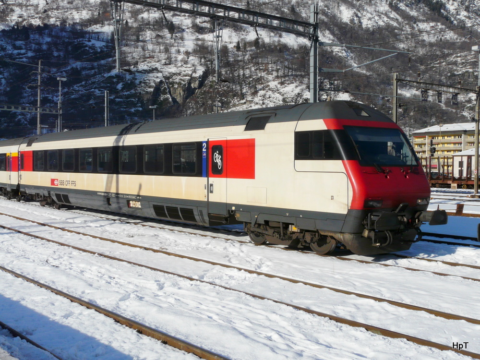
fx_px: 582
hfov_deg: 44.8
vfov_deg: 34.3
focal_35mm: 42
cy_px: 180
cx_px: 240
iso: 100
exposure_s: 1/500
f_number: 8
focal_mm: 6.8
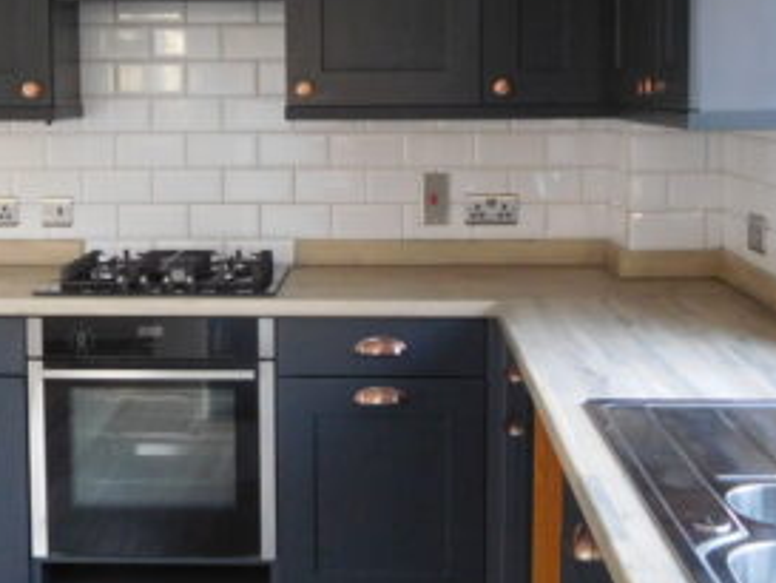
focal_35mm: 55
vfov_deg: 26.5
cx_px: 335
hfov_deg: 34.9
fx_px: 1233
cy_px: 208
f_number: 3.4
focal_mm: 4.5
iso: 400
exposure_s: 1/25
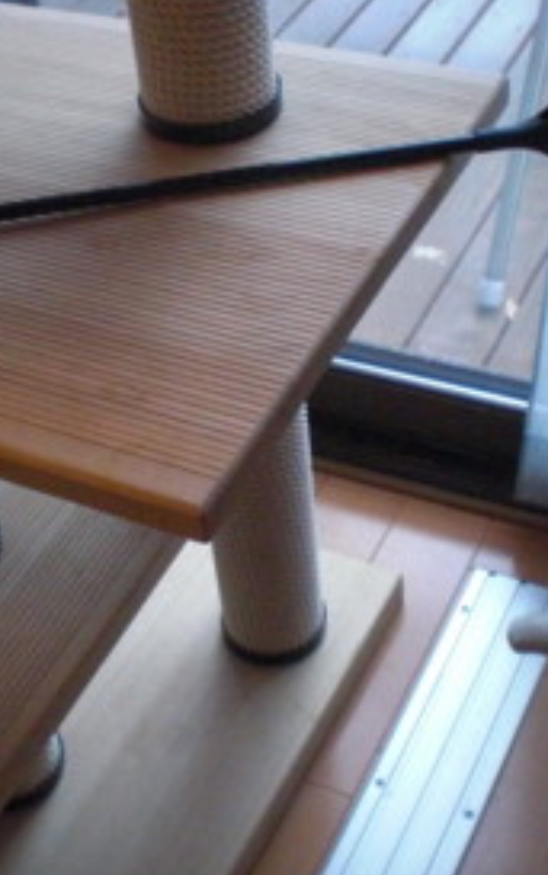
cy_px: 446
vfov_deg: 34.5
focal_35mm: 59
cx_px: 208
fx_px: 1408
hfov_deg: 22.0
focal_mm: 6.3
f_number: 3.1
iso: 800
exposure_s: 1/200
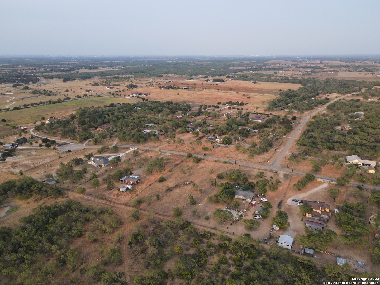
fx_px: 263
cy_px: 142
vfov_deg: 56.8
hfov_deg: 71.6
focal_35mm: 24
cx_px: 190
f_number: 2.8
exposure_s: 1/15
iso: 130
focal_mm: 4.5
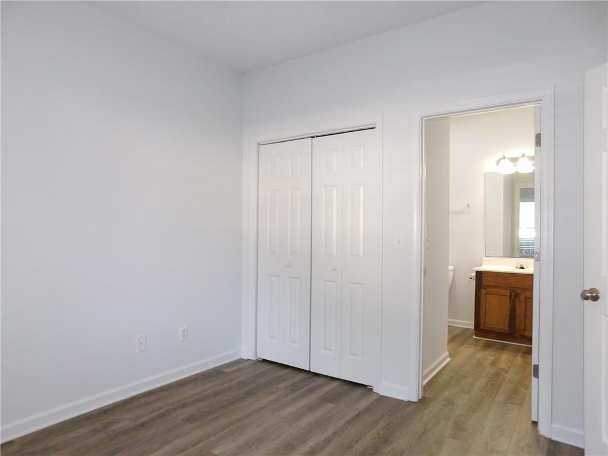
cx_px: 304
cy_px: 228
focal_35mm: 23
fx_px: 404
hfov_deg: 73.9
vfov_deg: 58.9
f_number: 3
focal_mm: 4
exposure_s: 1/30
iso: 180
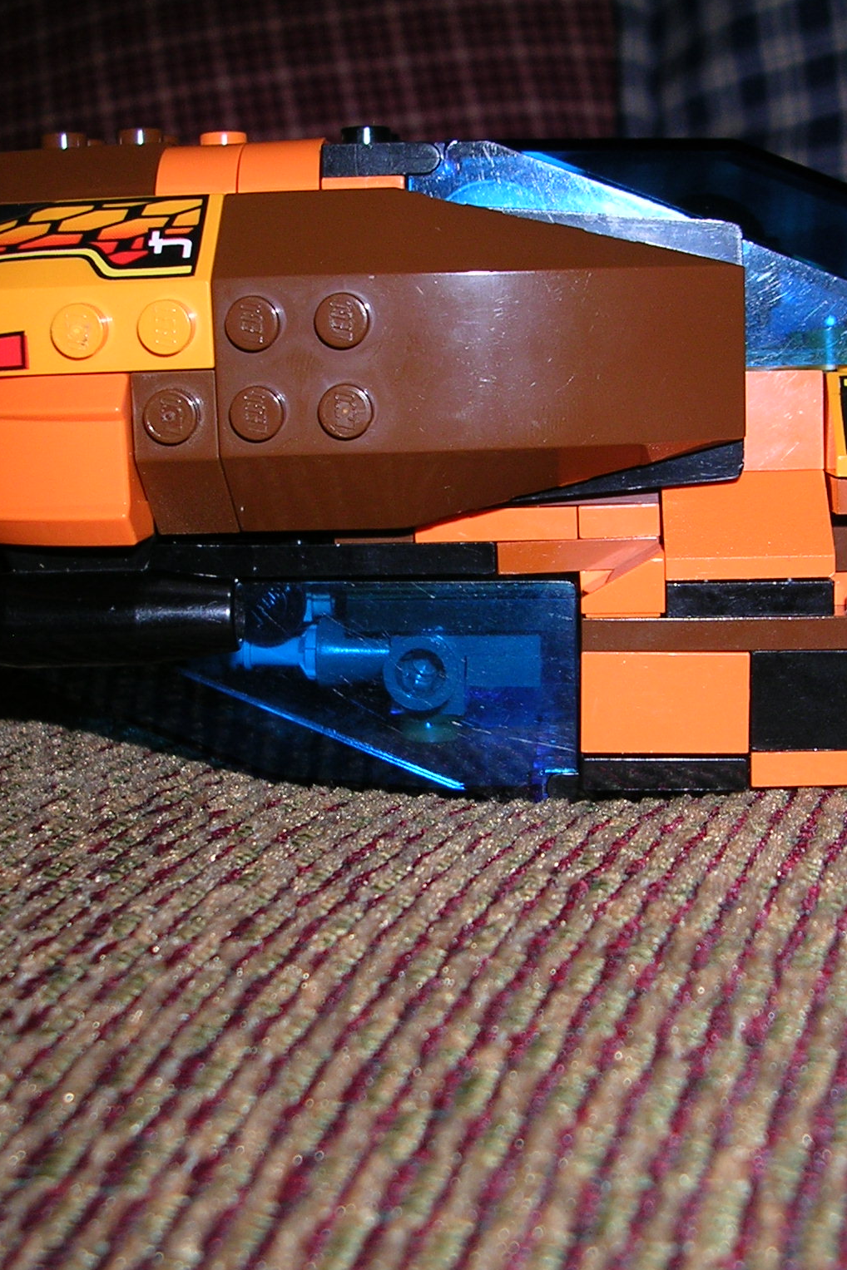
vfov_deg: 37.5
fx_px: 1870
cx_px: 568
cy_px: 635
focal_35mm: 53
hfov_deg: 25.4
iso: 50
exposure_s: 1/60.1
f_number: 2.8
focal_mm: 5.8
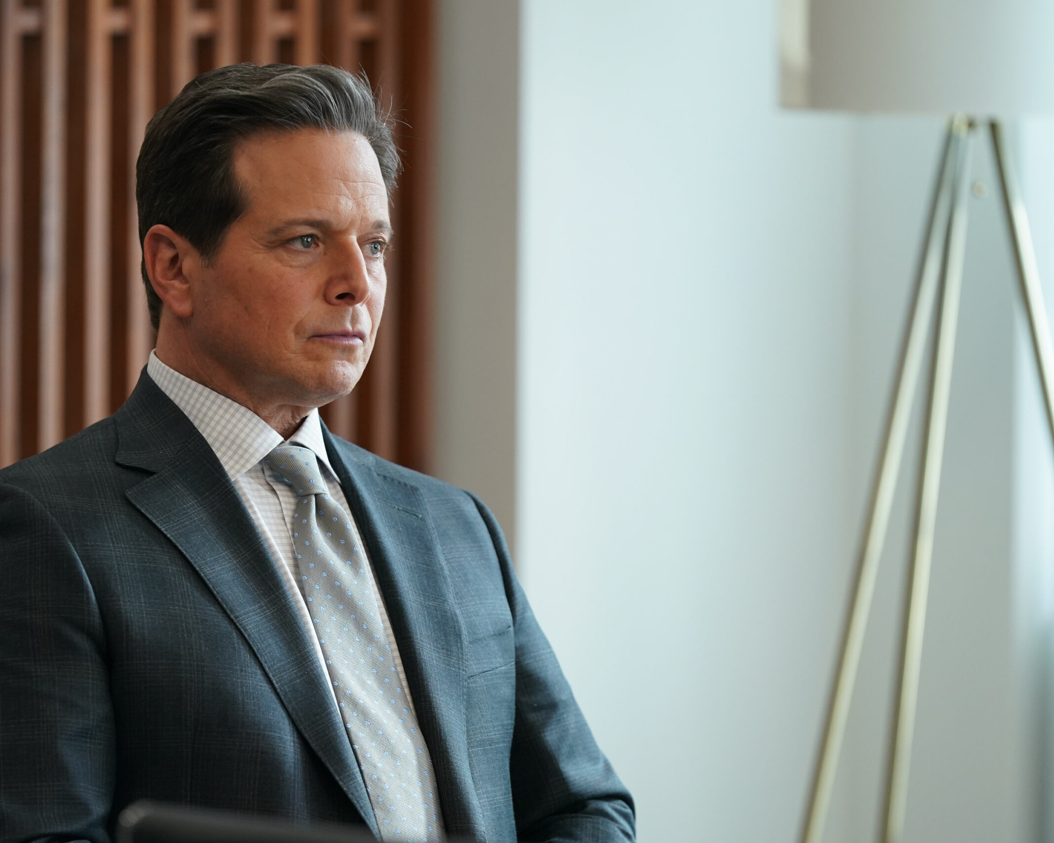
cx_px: 435
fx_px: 7050
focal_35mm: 226
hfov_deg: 8.5
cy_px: 421
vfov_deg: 6.8
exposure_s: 1/125
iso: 1600
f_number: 4
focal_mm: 200
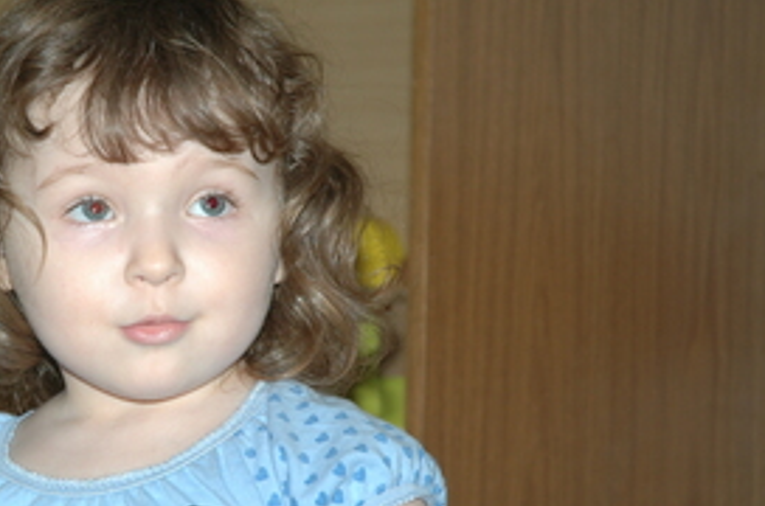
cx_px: 169
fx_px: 3689
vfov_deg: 7.8
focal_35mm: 174
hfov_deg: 11.8
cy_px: 378
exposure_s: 1/200
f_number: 5.6
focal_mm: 70
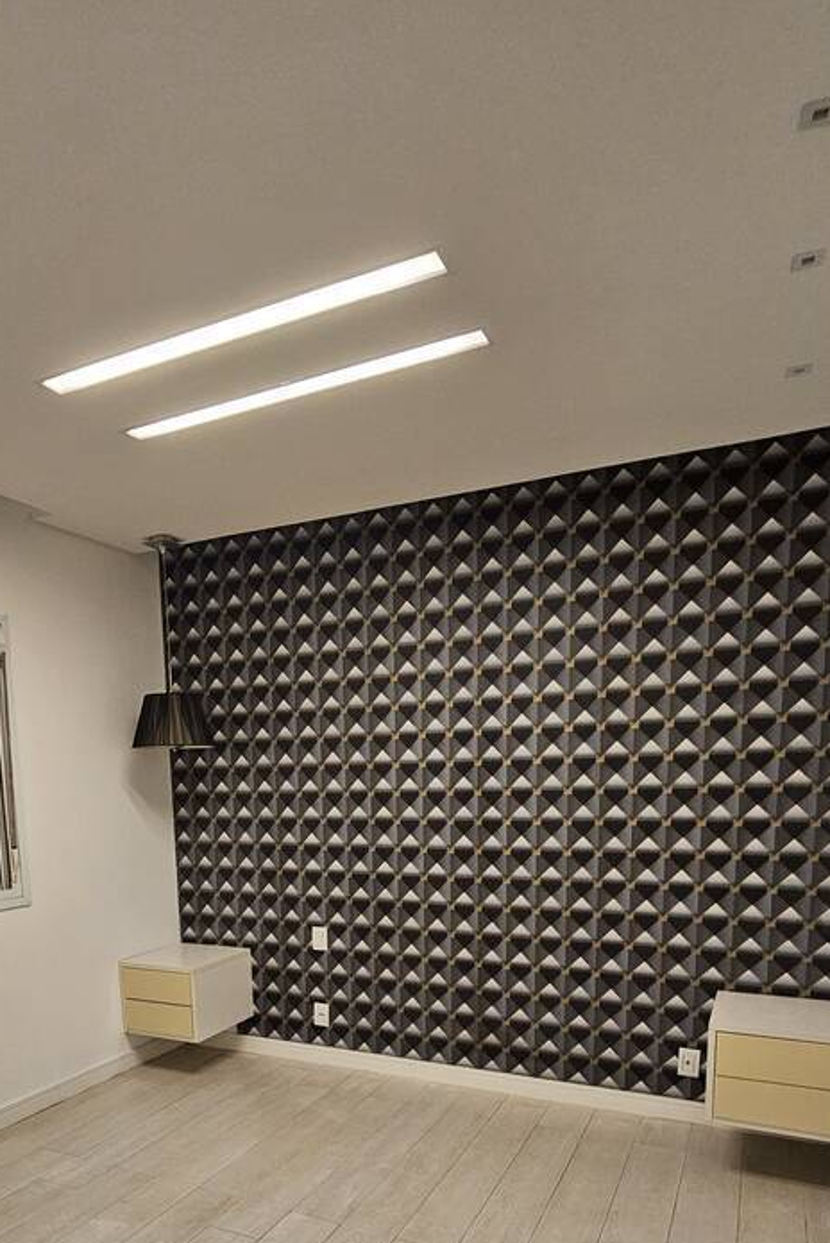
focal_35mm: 21
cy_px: 905
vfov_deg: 76.3
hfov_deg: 59.4
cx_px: 370
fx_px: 725
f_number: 2.2
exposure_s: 1/60
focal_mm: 2.2
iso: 250
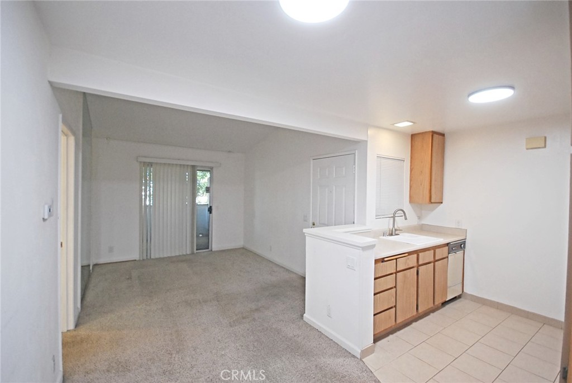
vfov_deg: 77.5
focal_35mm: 15
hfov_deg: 100.3
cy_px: 192
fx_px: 239
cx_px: 286
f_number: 4
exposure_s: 1/30
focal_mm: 10
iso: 640
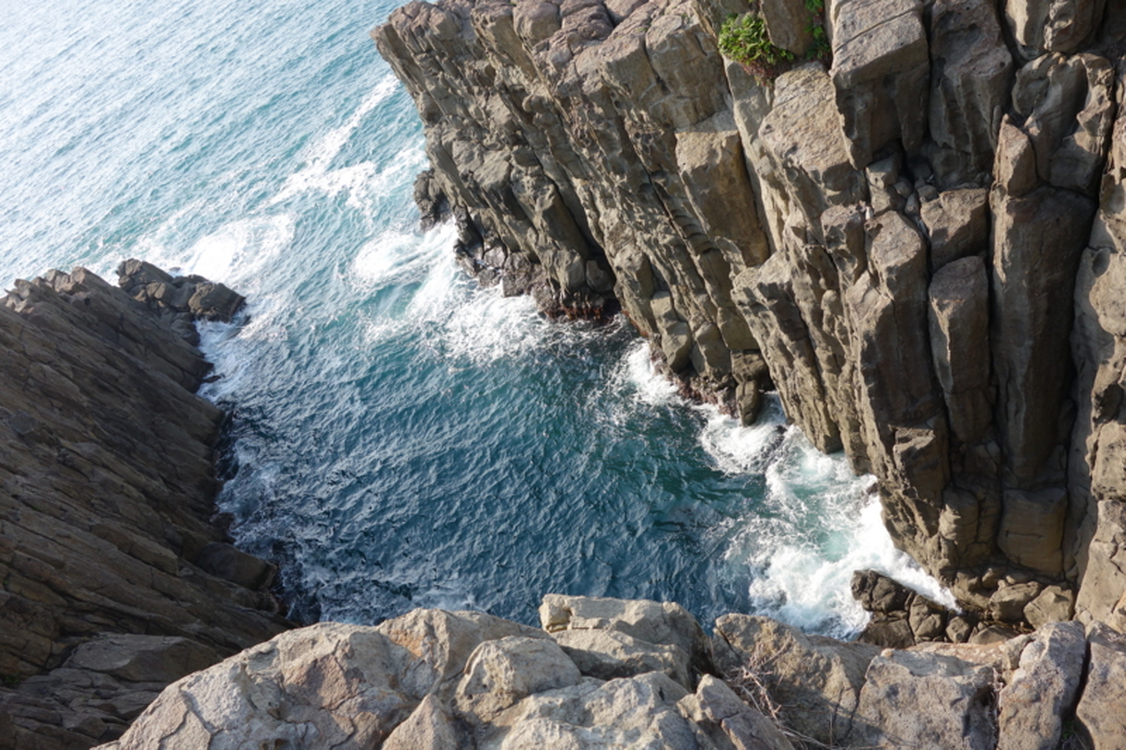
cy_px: 375
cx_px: 563
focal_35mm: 28
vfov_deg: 46.4
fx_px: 876
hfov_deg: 65.5
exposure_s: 1/200
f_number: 5.6
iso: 125
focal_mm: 10.4
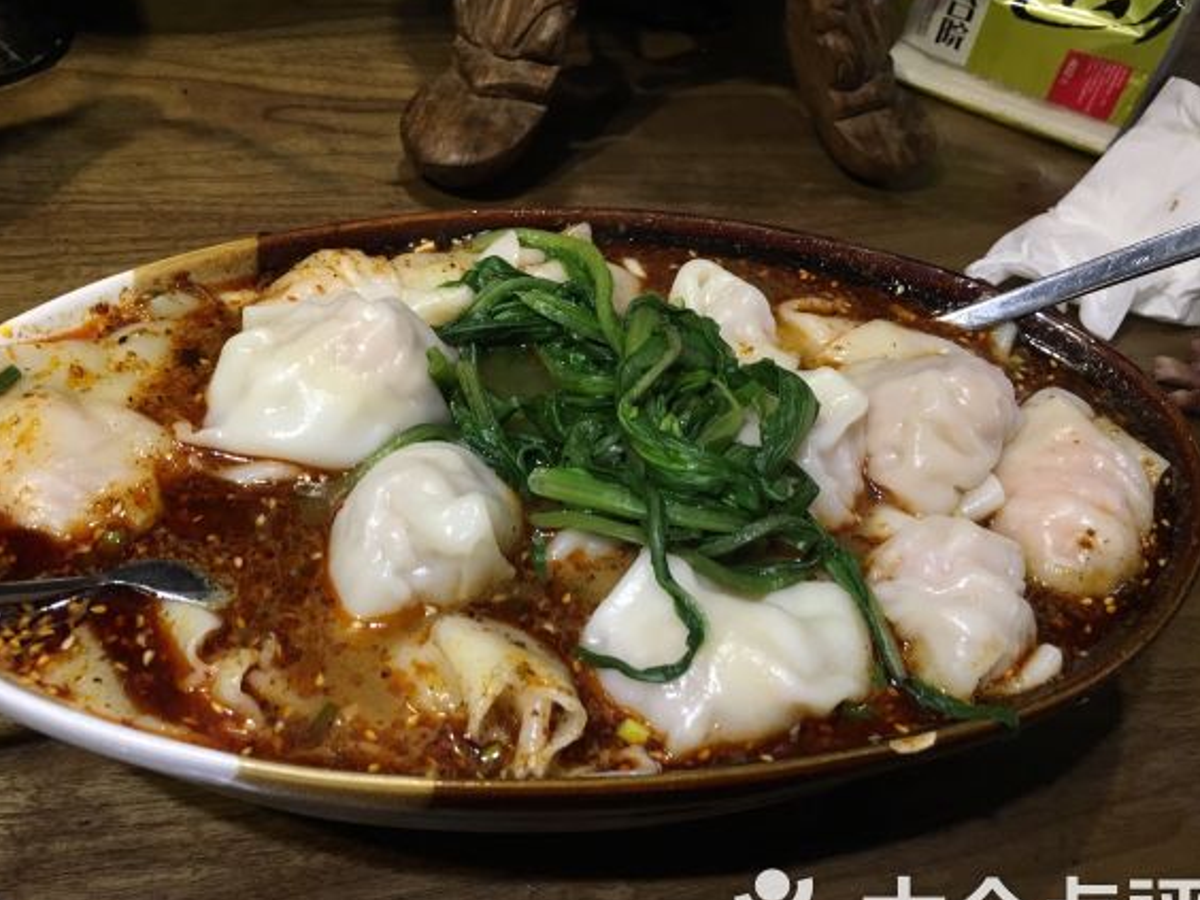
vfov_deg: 39.6
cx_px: 523
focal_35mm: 36
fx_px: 1248
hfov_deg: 51.2
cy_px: 471
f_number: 2.2
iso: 125
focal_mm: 4.15
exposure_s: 1/33
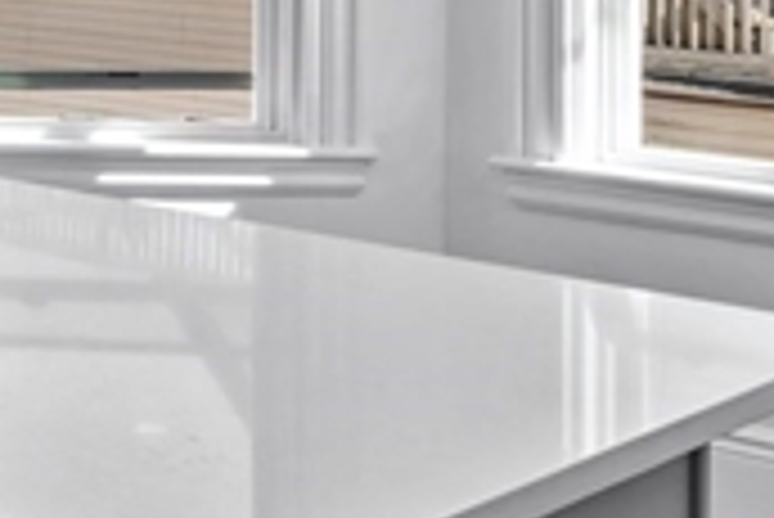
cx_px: -148
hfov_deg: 20.1
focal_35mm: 95
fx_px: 2044
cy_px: -74
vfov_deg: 14.1
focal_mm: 16
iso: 320
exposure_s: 1/13
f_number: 8
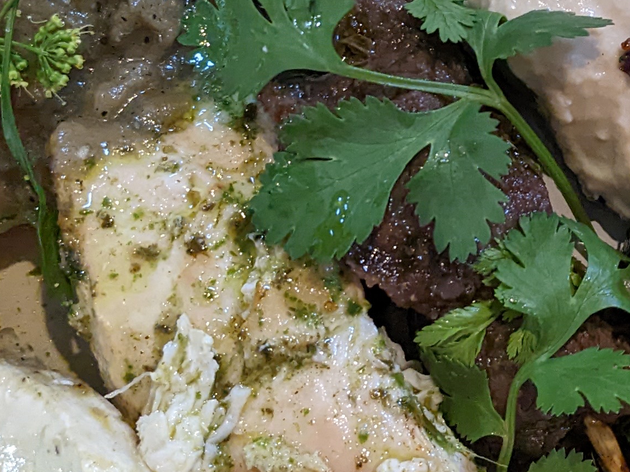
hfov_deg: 20.3
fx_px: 1729
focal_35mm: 95
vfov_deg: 15.5
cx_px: 538
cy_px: 109
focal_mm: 4.38
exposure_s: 1/99.9
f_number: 1.73
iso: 652
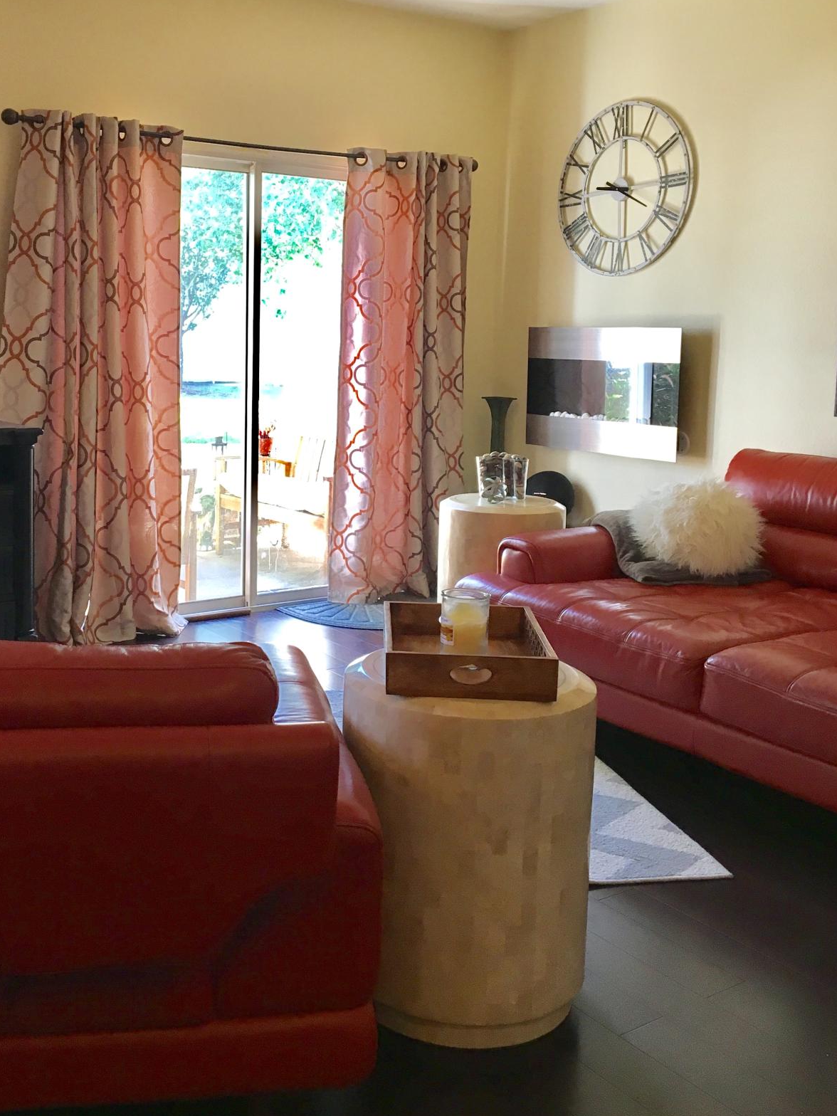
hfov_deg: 38.4
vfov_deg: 49.9
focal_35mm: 37
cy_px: 453
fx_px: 1193
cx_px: 314
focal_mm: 4.15
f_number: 2.2
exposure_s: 1/30
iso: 64
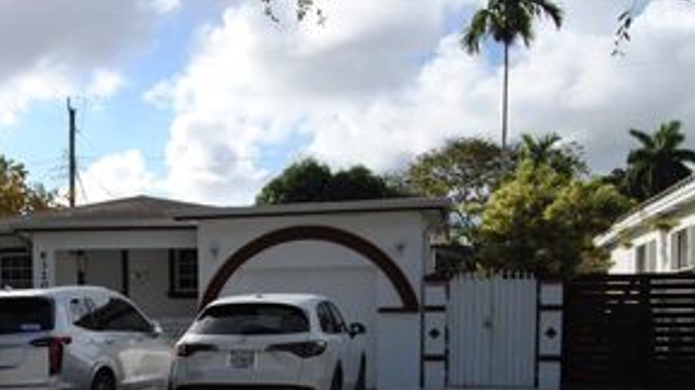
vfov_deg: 23.3
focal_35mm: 49
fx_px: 902
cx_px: 115
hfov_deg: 40.0
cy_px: 397
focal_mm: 18
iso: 100
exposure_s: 1/320
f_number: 9
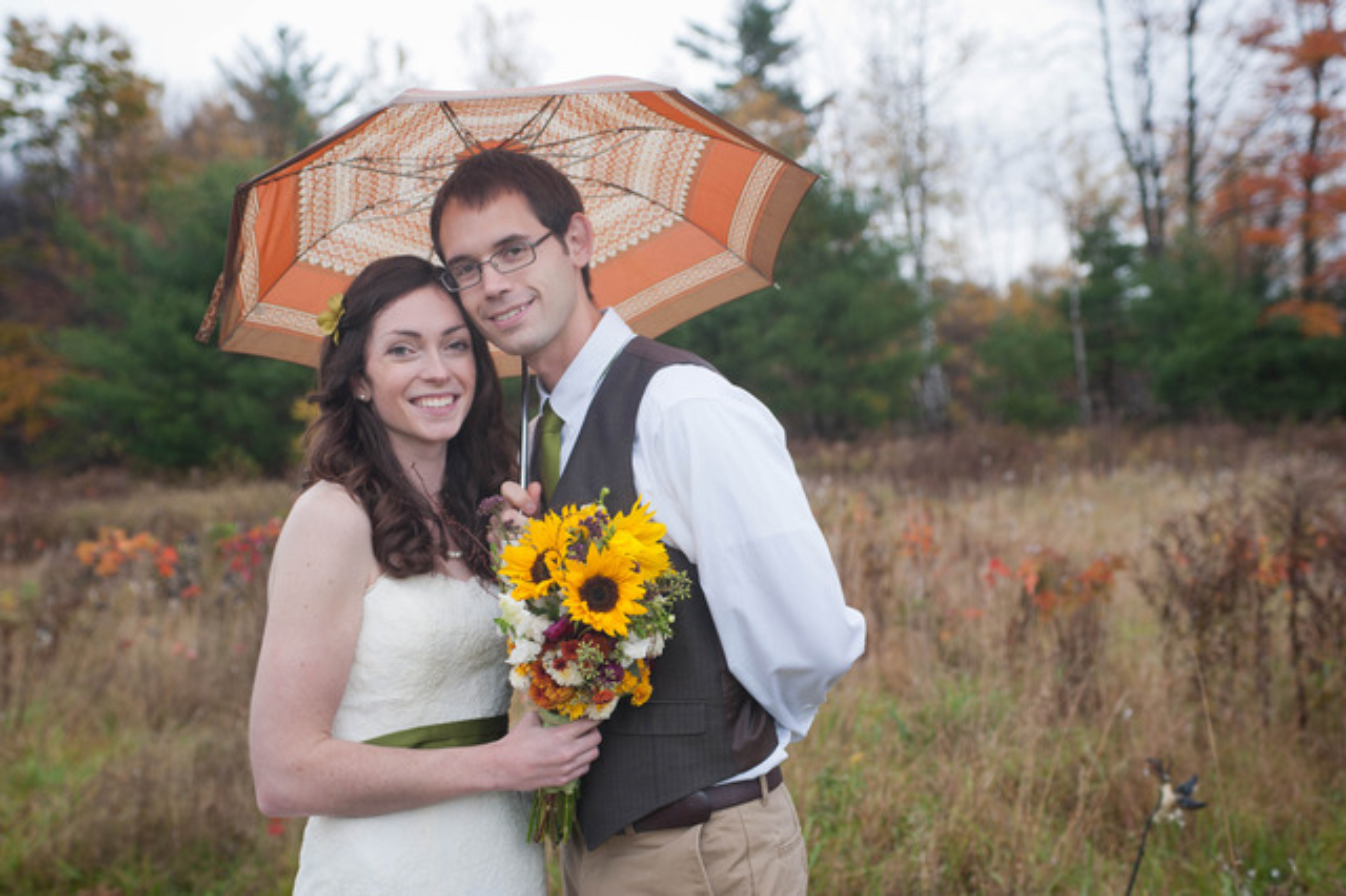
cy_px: 448
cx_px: 673
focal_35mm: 48
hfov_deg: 41.1
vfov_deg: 28.0
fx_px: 1794
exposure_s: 1/160
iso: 250
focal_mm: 48
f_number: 4.5
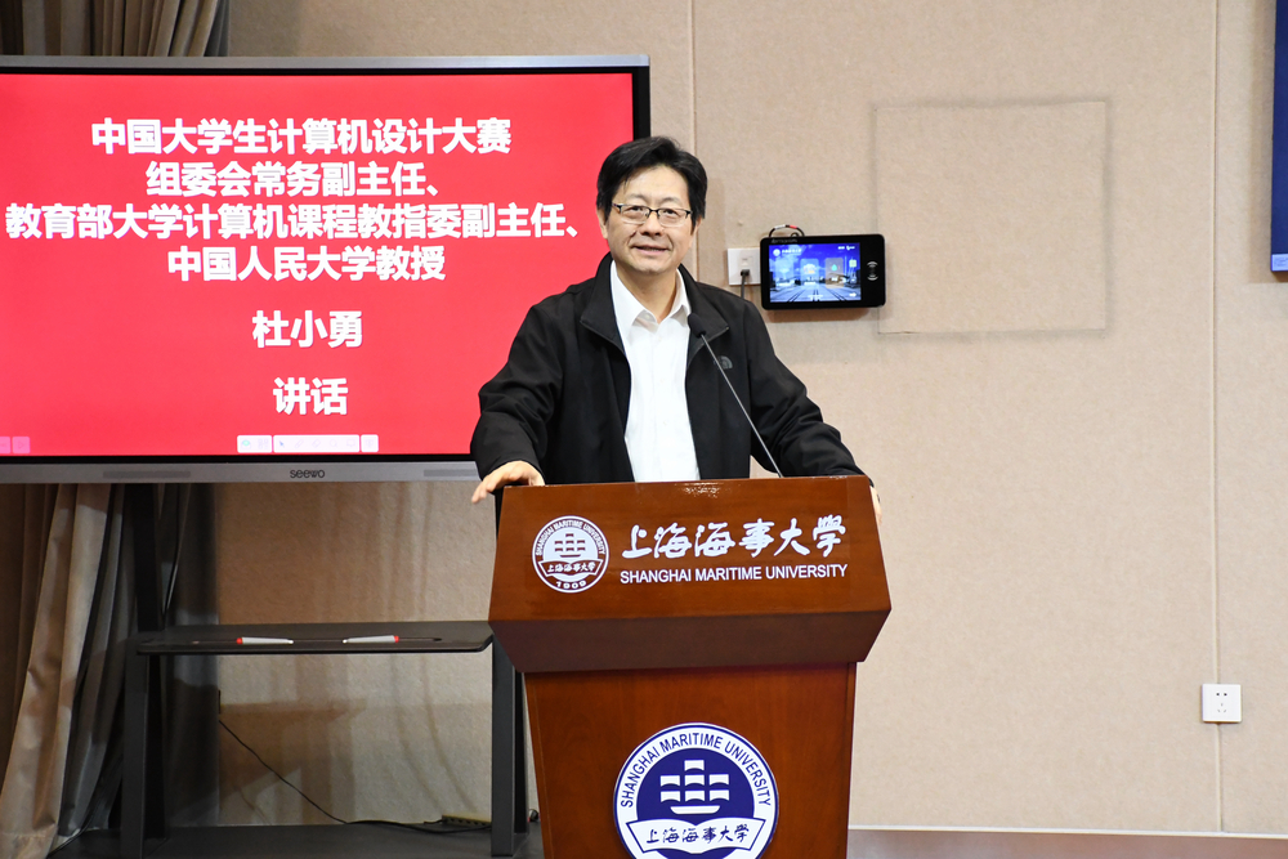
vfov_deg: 13.0
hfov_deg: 19.5
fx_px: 3757
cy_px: 430
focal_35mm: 105
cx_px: 644
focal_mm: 70
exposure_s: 1/125
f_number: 5
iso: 4500
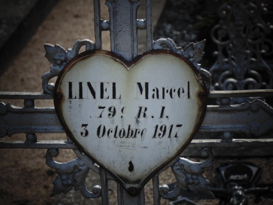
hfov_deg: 10.4
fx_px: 1498
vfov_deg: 7.8
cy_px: 102
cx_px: 136
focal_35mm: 190
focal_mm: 34.2
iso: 80
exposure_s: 1/320
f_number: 5.4
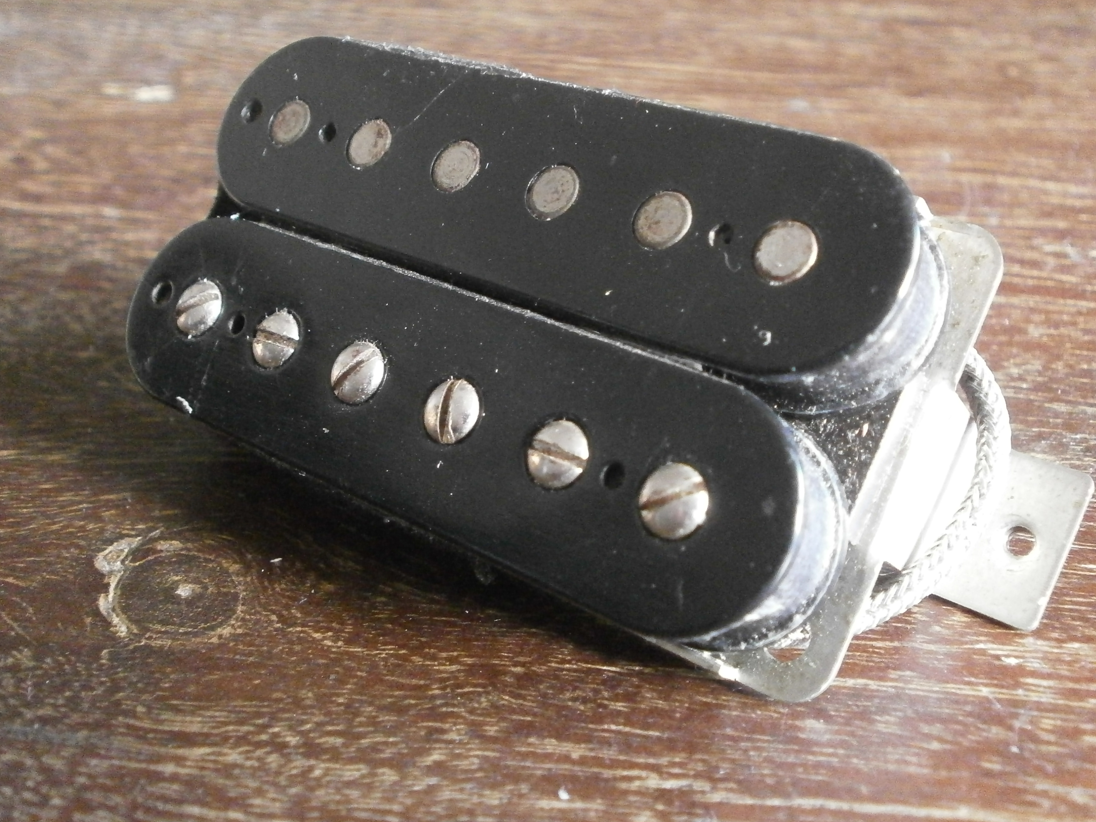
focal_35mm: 37
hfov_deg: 50.1
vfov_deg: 38.6
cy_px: 377
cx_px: 535
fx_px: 1171
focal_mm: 5.8
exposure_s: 1/30
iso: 800
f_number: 3.1
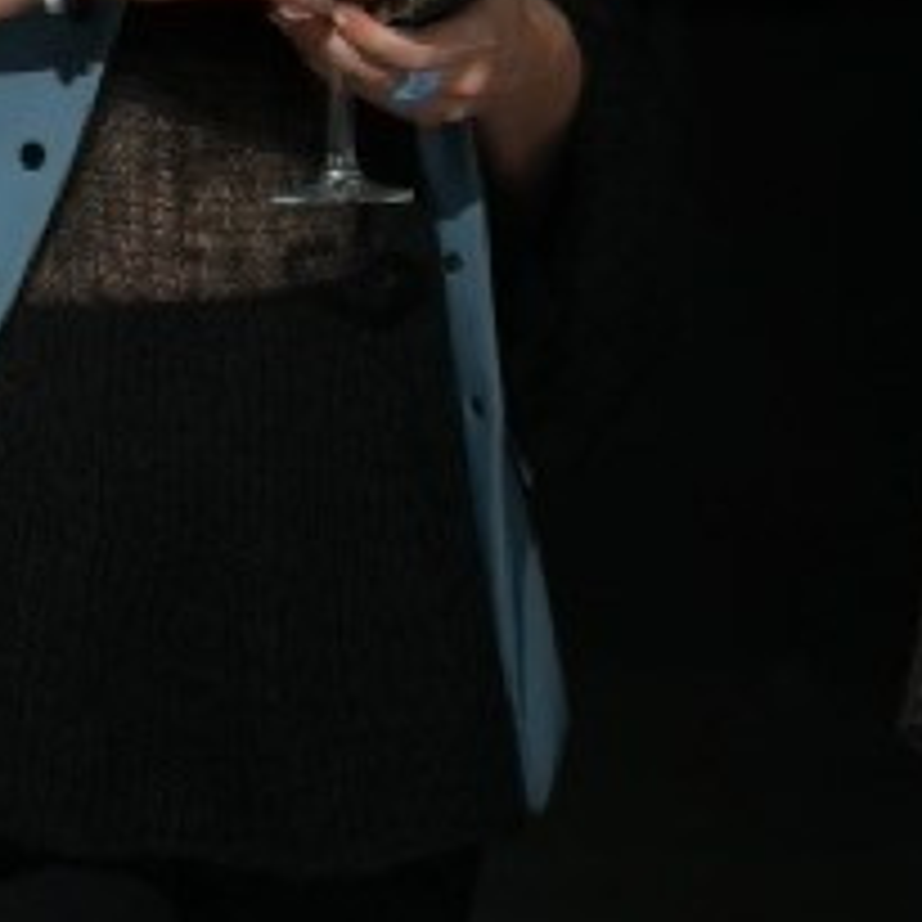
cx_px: 142
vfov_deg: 6.3
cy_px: 0
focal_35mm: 278
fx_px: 8377
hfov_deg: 6.3
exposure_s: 1/160
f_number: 2.8
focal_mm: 105
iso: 3200
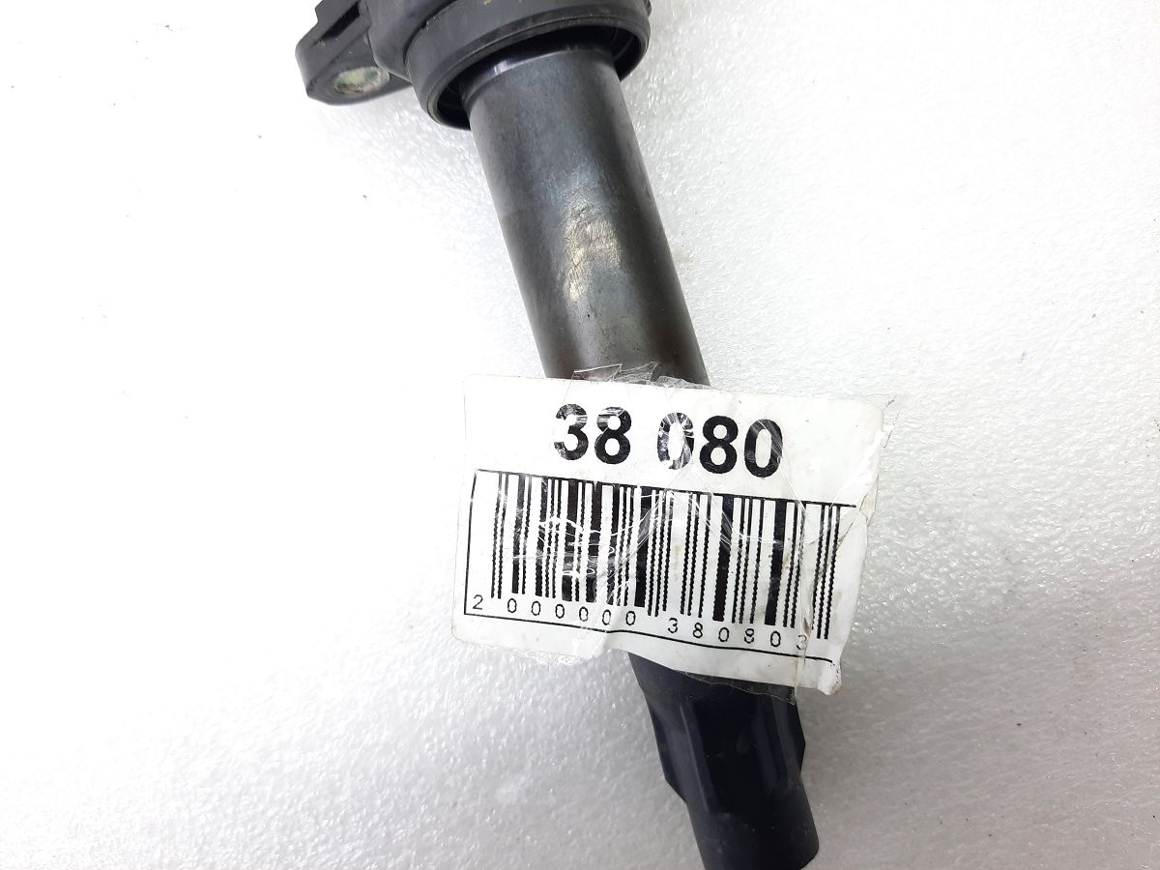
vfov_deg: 54.9
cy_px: 435
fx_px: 838
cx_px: 580
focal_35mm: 25
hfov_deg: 69.4
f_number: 2
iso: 100
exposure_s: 1/50
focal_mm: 4.6
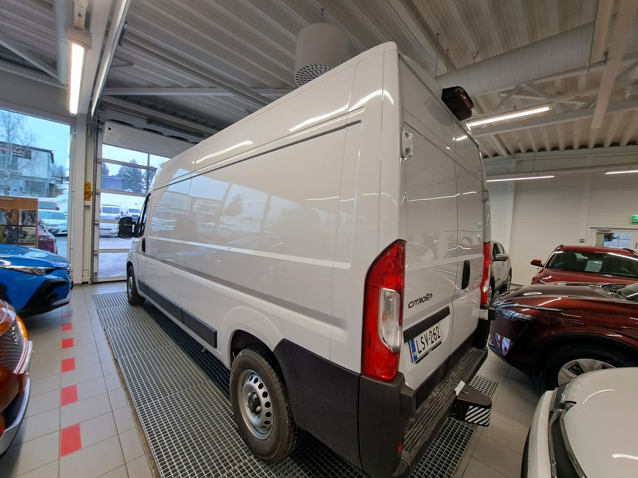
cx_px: 319
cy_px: 239
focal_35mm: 13
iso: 50
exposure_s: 1/50
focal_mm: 1.74
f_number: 2.2
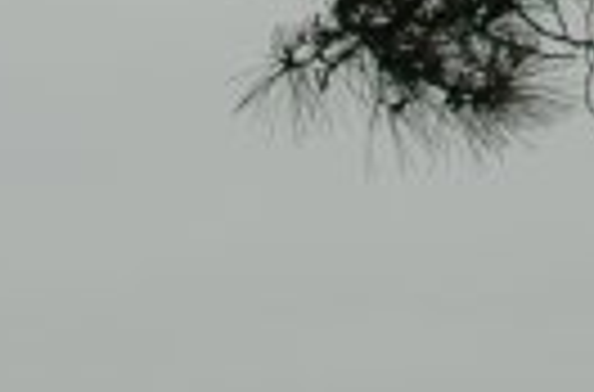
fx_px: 9750
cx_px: -207
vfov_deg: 2.3
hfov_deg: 3.5
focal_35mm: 593
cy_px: 879
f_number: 8
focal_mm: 65
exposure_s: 1/100
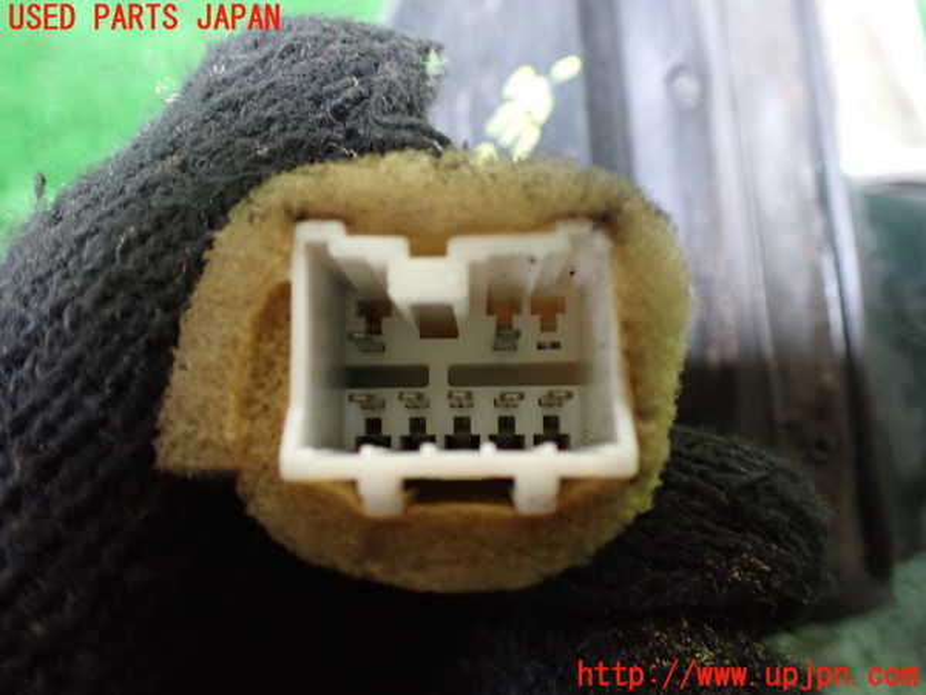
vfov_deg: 46.8
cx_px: 463
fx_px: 803
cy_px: 348
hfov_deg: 60.0
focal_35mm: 30
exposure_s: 1/30
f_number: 2.3
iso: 800
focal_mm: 5.4
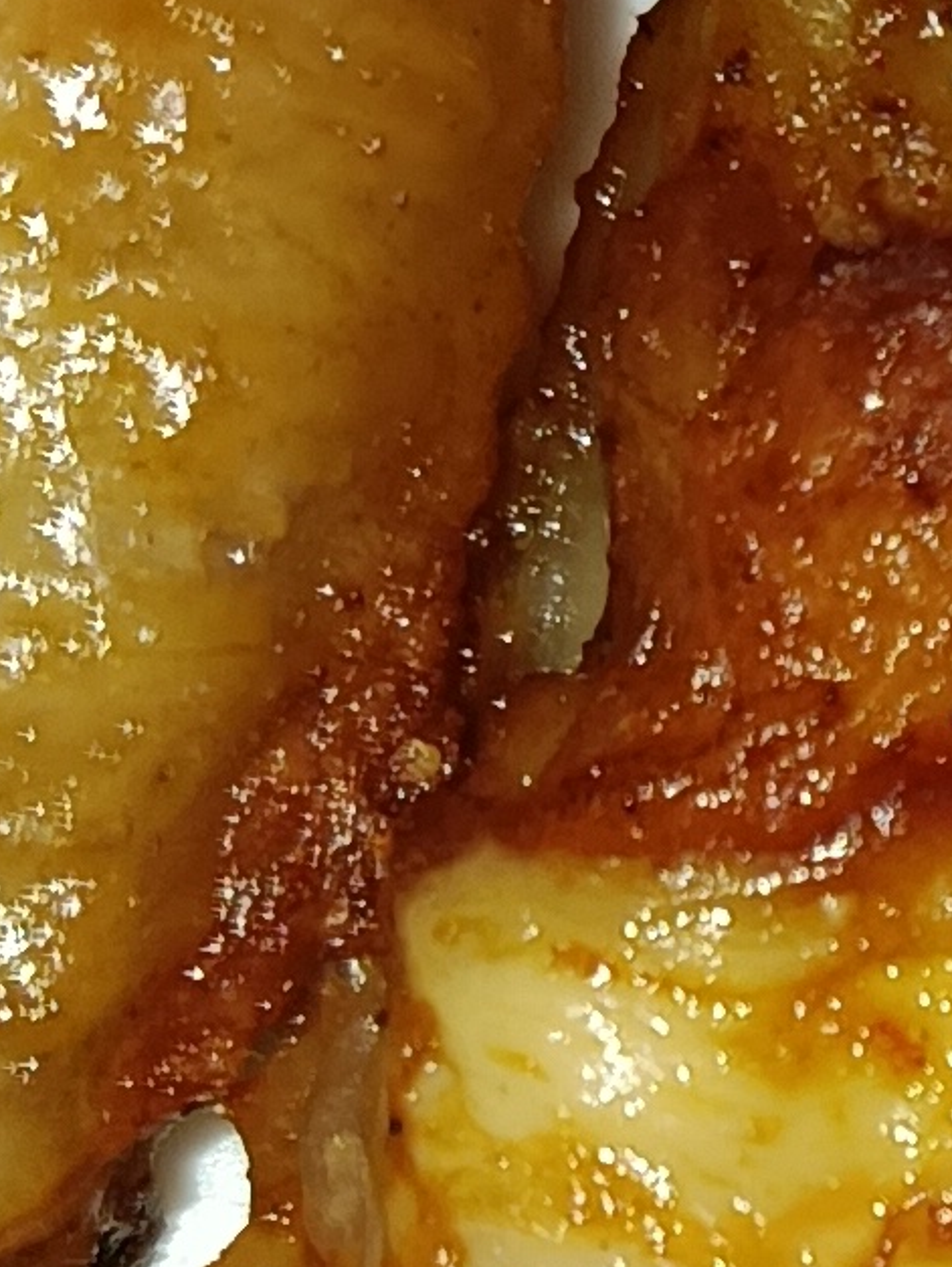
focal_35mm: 153
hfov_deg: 9.2
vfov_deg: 12.8
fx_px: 5605
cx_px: 1862
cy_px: 1196
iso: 255
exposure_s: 1/100
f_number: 1.7
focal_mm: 5.24
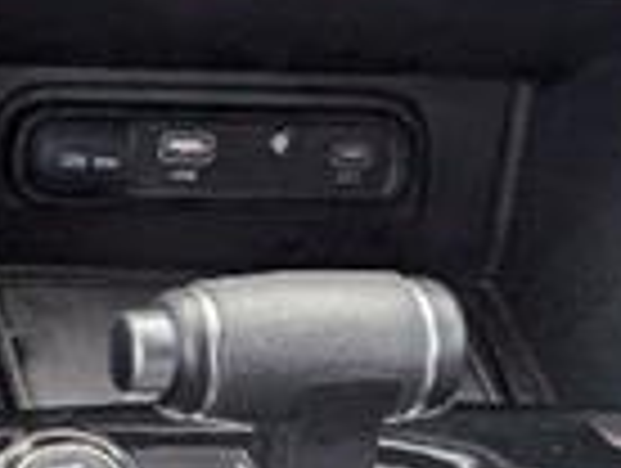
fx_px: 3199
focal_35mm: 178
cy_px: 374
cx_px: -828
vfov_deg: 8.4
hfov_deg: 9.9
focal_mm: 6.9
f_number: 1.68
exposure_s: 1/667
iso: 20
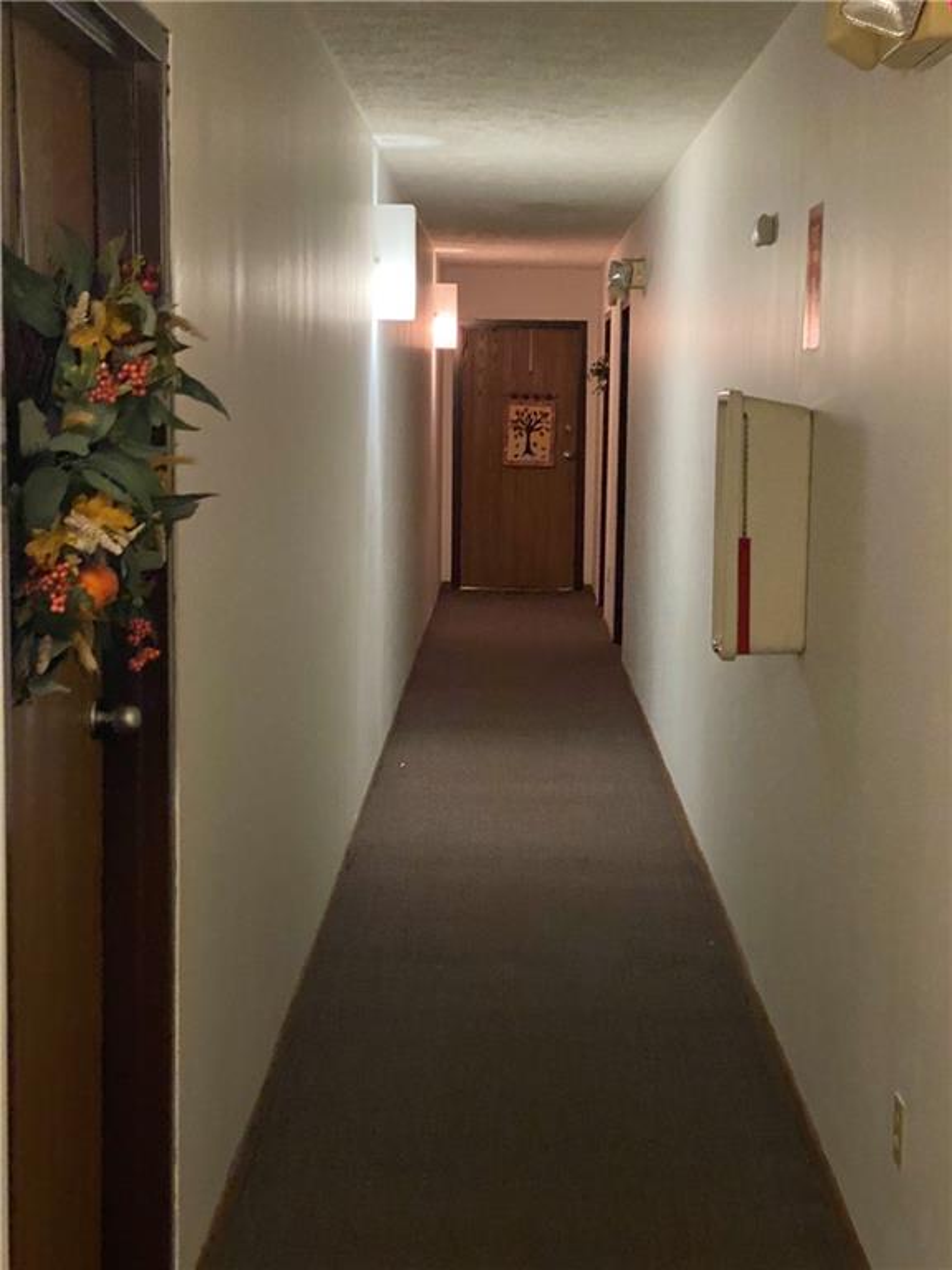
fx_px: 1907
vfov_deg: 36.8
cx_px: 476
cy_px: 635
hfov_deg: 28.0
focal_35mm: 52
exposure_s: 1/30
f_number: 2
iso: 800
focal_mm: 6
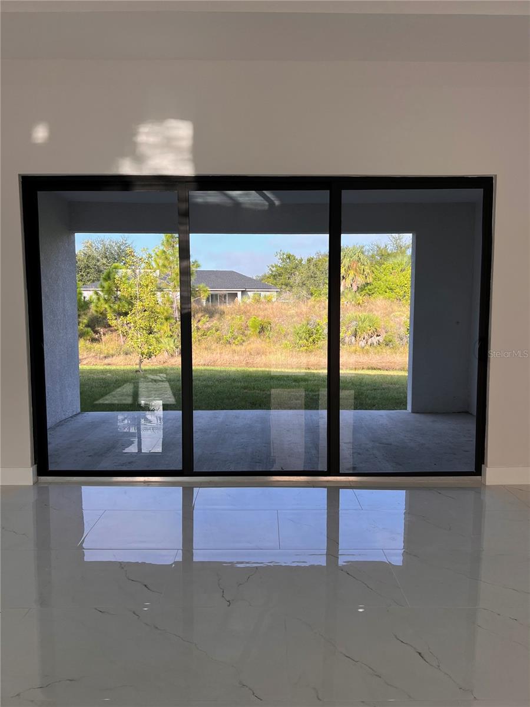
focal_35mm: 26
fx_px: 531
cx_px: 265
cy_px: 354
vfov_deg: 67.3
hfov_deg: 53.1
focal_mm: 5.7
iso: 50
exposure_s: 1/493
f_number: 1.5
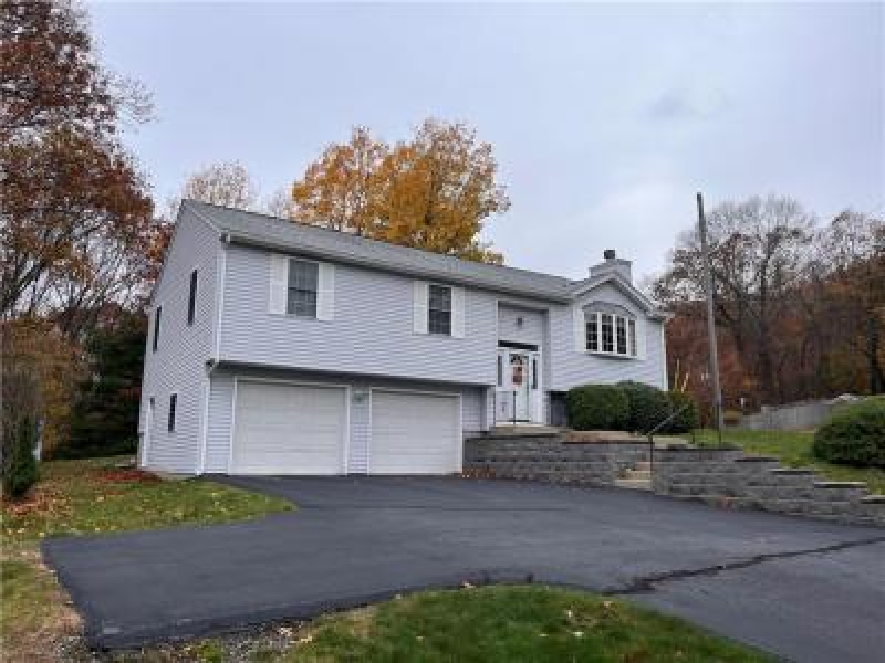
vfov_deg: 53.1
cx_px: 442
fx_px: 665
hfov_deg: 67.3
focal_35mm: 26
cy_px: 332
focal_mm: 5.1
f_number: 1.6
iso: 50
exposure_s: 1/1186
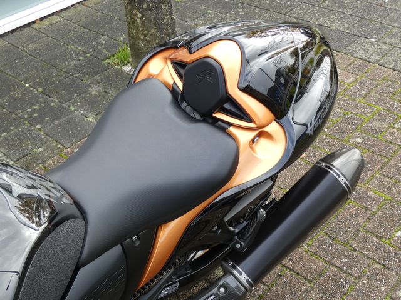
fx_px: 533
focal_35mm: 46
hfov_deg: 41.2
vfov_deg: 31.5
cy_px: 150
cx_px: 200
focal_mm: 8.2
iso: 100
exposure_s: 1/80
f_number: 3.8
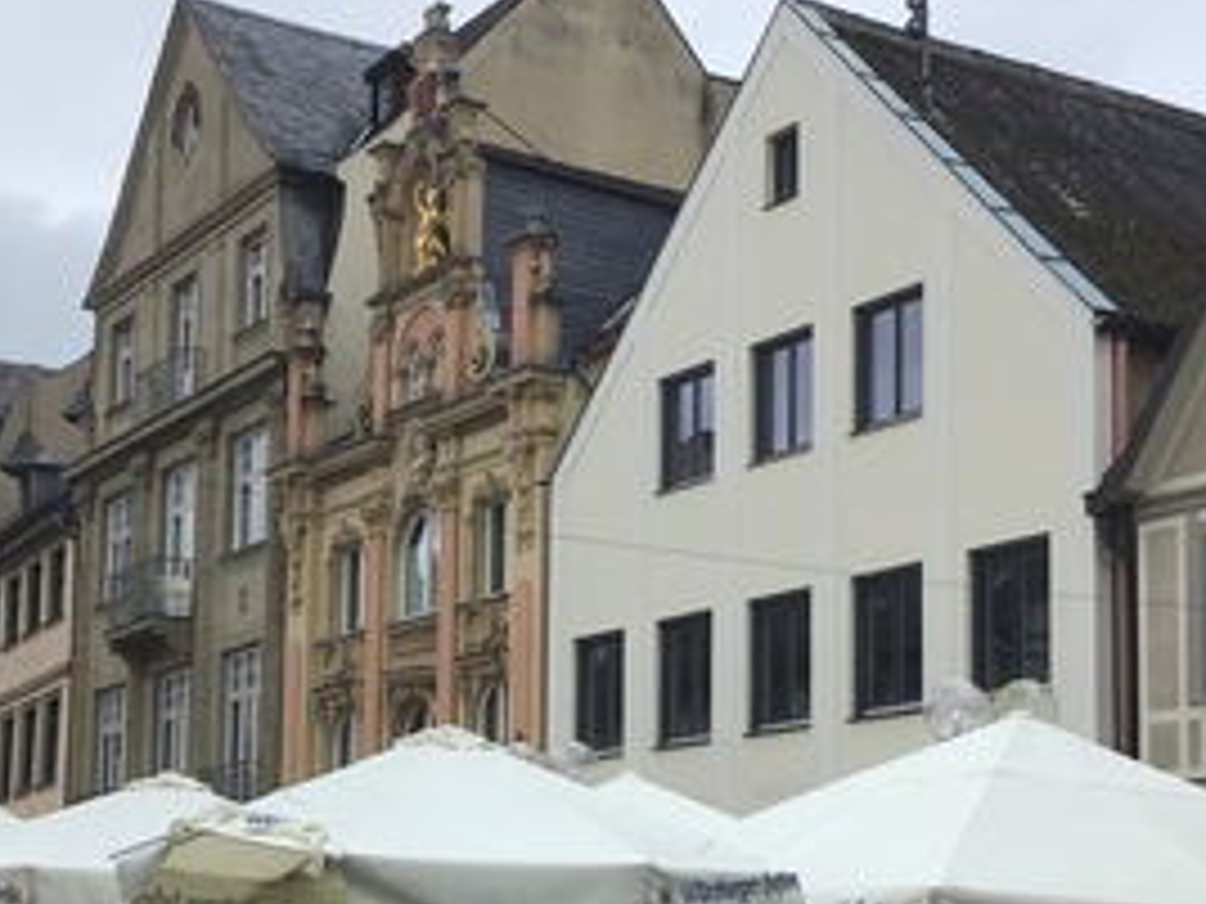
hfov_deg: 28.4
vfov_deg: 21.3
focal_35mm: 68
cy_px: 742
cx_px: 443
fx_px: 2369
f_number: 2.4
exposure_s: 1/646
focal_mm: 3.3
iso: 25
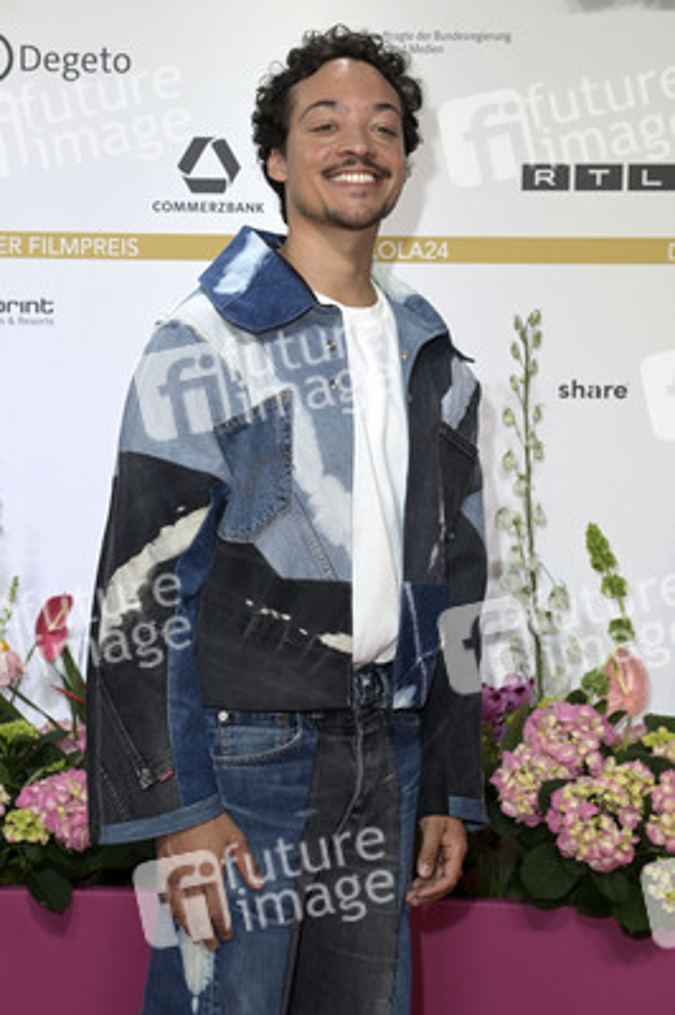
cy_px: 508
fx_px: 1972
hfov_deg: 19.4
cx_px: 338
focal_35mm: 70
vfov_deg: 28.9
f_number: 6.3
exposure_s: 1/250
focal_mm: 70
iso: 640
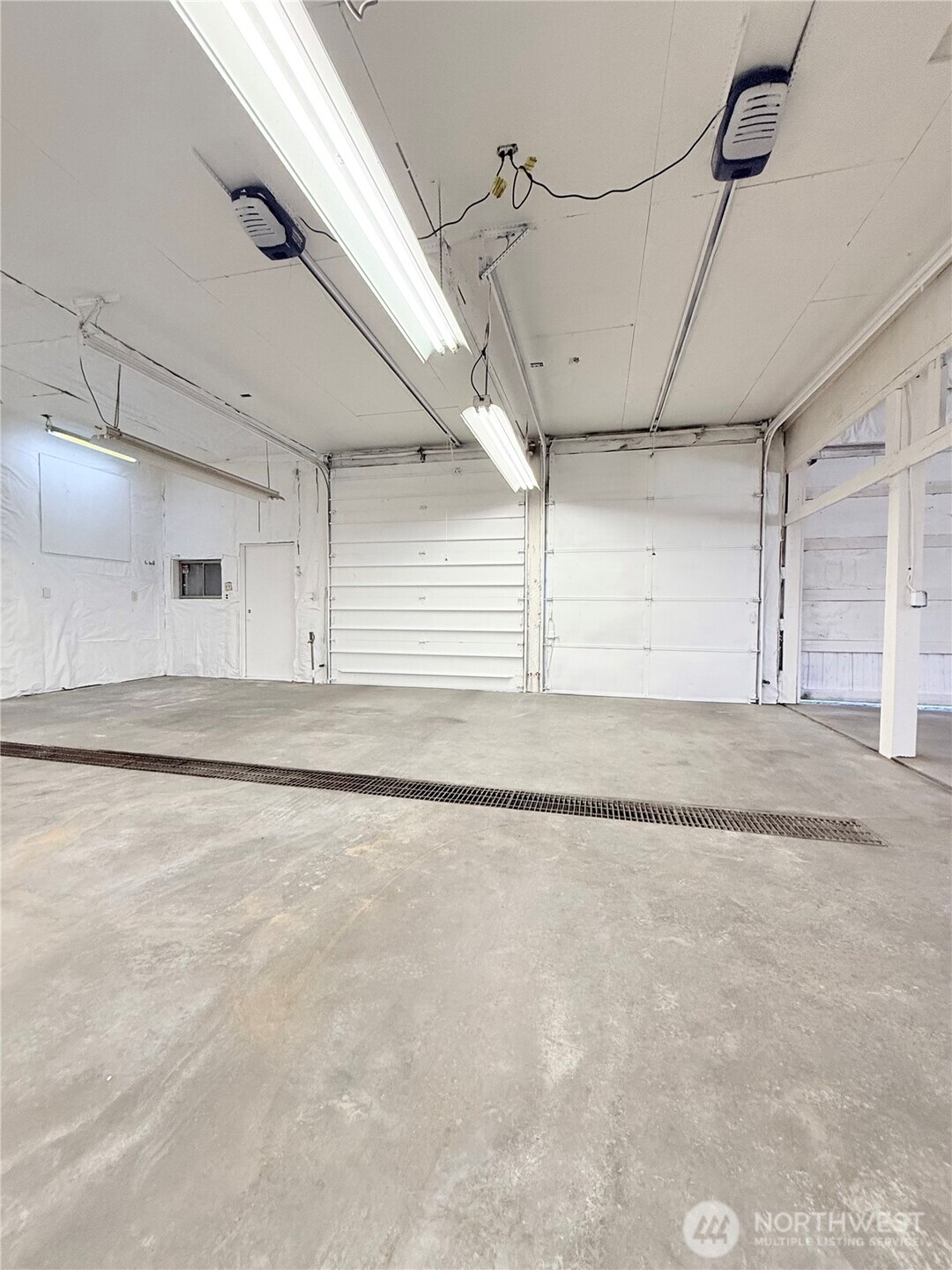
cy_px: 635
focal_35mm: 14
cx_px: 476
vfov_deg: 102.1
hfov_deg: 85.7
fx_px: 513
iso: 250
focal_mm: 2.22
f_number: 2.2
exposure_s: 1/120
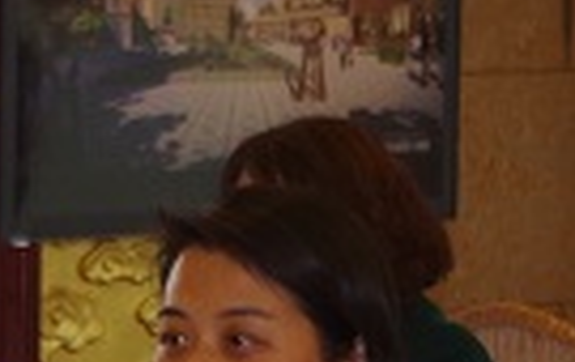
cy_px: 232
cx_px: -584
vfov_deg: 3.9
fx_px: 5371
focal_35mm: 342
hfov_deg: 6.0
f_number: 5.6
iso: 400
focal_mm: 55
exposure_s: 1/40
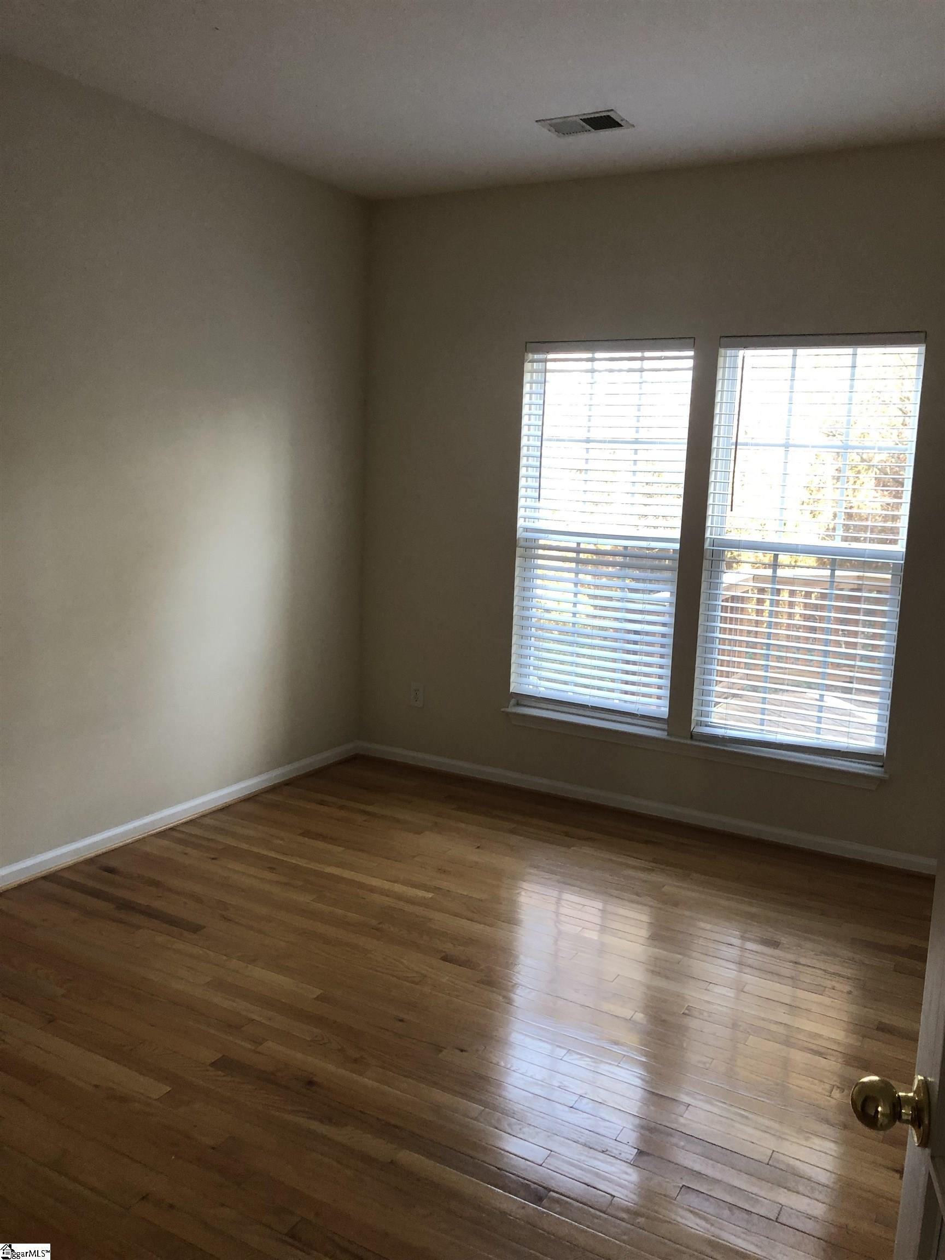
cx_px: 472
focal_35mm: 28
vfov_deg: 63.4
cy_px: 630
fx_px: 1019
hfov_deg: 49.7
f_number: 1.8
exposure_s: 1/20
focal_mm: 4
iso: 40
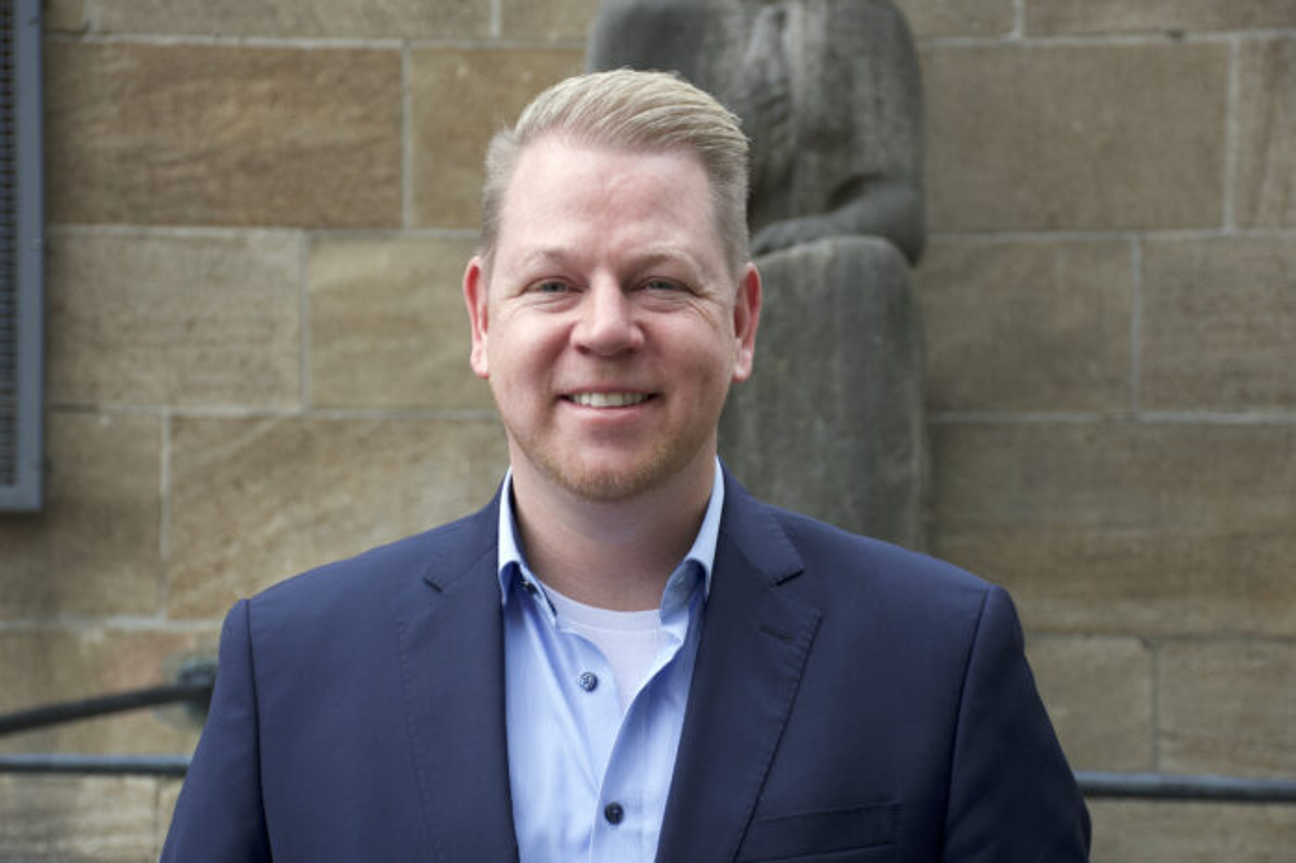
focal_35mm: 84
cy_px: 432
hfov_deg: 24.2
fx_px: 3022
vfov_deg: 16.2
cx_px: 648
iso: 320
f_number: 5.6
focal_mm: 56
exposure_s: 1/250
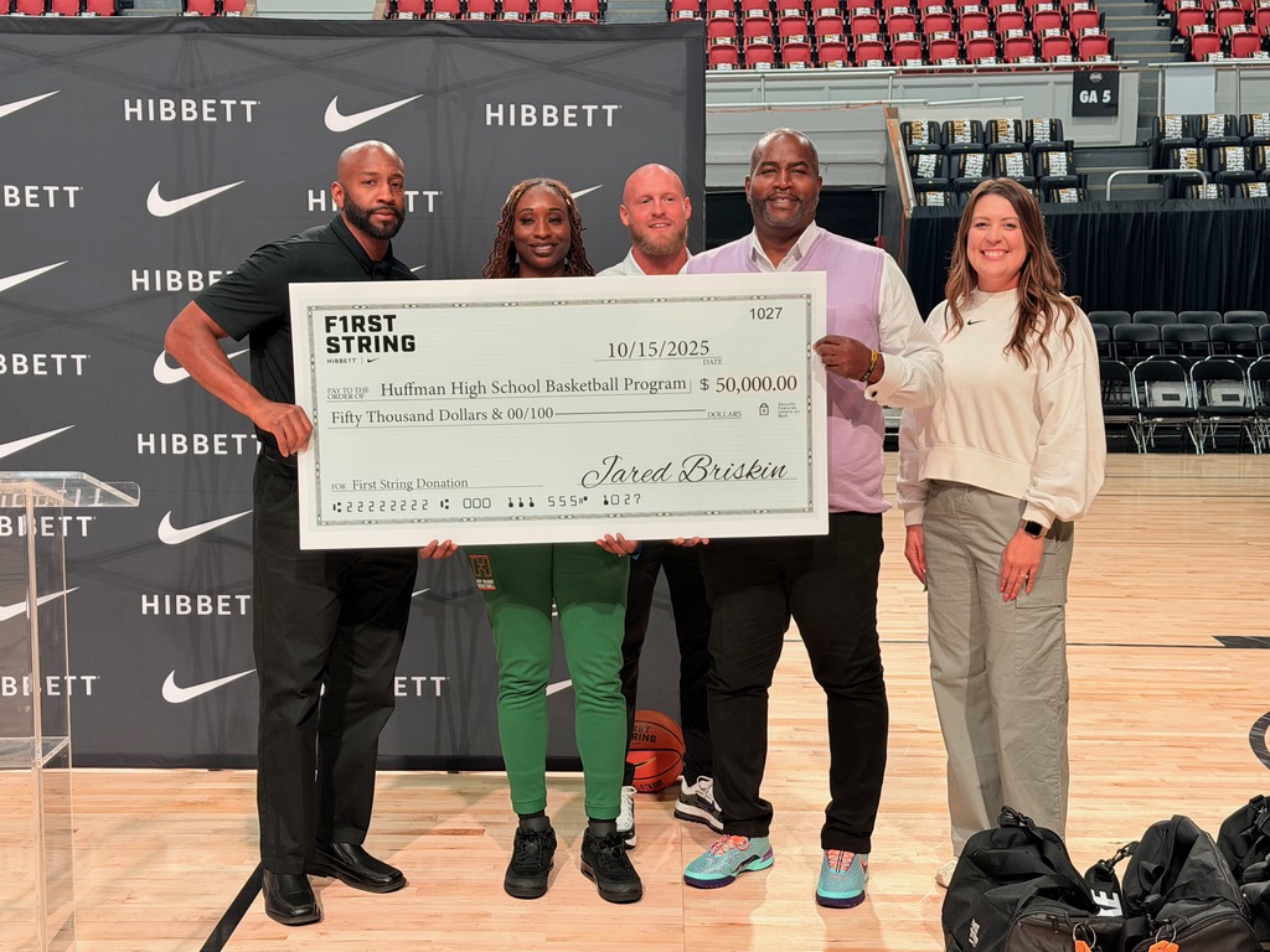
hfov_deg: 39.7
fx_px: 1761
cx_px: 635
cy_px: 476
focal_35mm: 48
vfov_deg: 30.3
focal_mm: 6.76
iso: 100
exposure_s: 1/60
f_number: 1.78
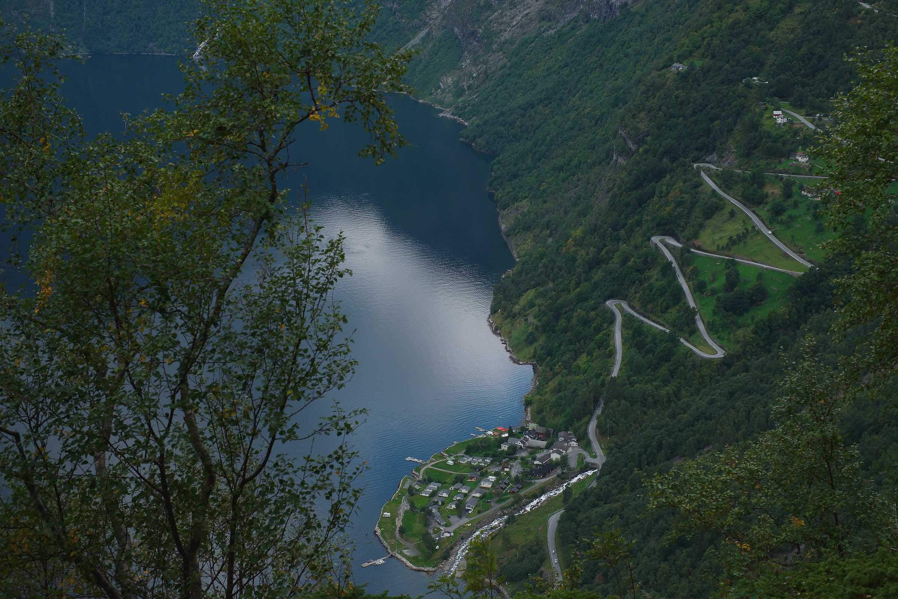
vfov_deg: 25.5
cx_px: 449
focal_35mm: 53
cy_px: 300
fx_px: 1322
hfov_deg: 37.5
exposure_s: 1/250
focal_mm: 35
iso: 200
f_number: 7.1
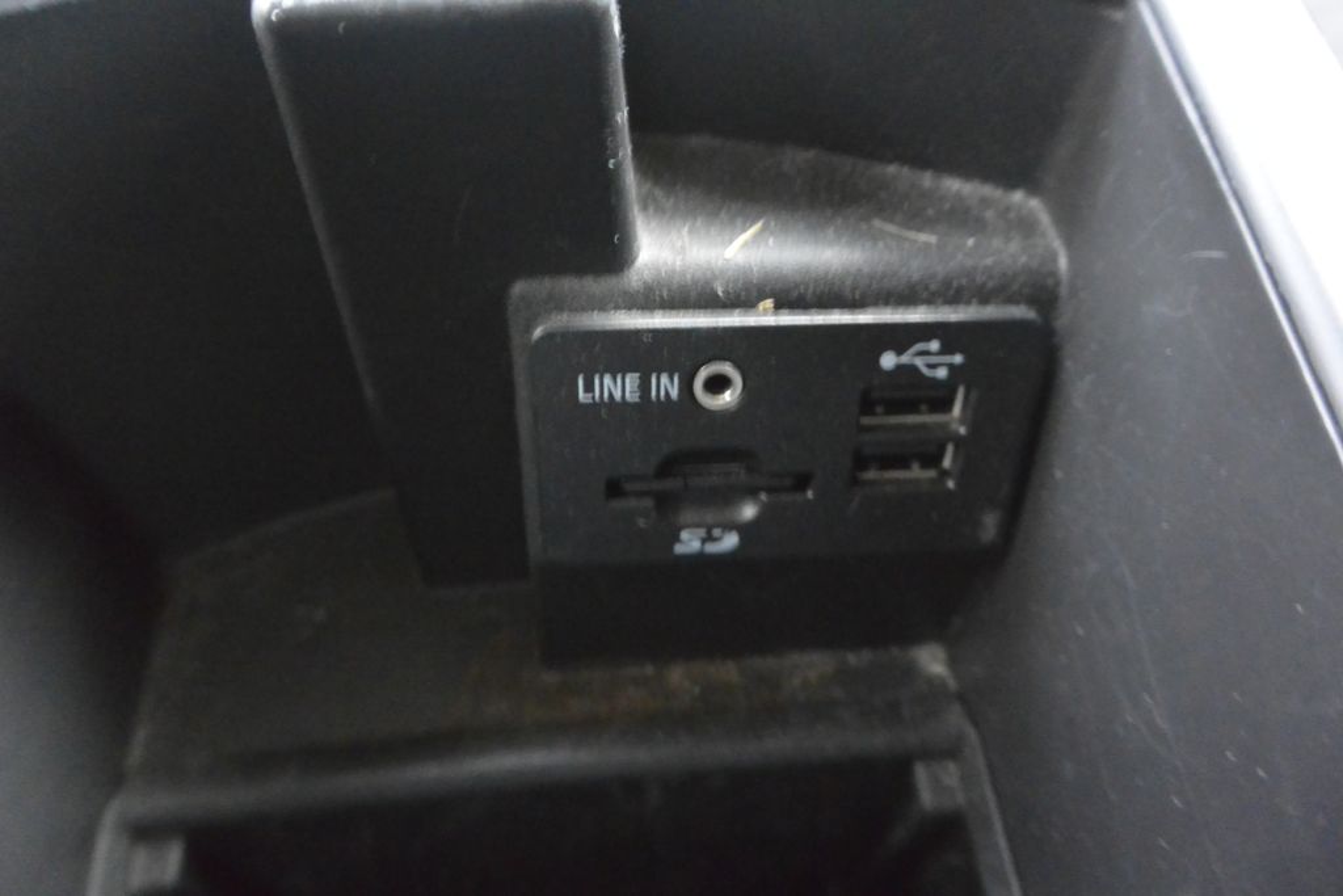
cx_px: 672
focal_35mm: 27
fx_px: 1007
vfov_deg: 47.9
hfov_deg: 67.4
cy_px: 448
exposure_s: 1/13
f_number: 3.5
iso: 3200
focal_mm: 10
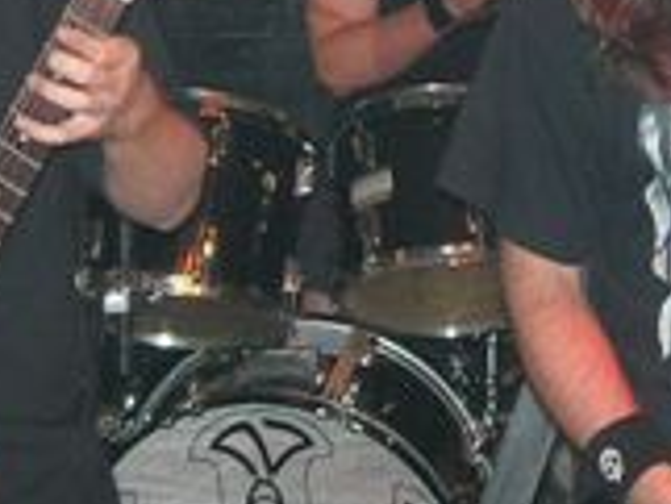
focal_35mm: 151
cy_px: 71
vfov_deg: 9.8
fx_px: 2929
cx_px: 567
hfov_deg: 13.0
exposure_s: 1/60.1
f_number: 2.8
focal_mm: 7.8
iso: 95
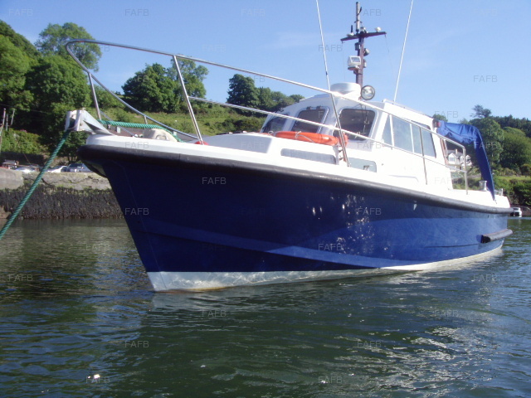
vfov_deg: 36.8
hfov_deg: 47.9
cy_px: 199
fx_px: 598
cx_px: 266
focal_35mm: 39
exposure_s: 1/250
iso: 80
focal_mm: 6.6
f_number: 6.3
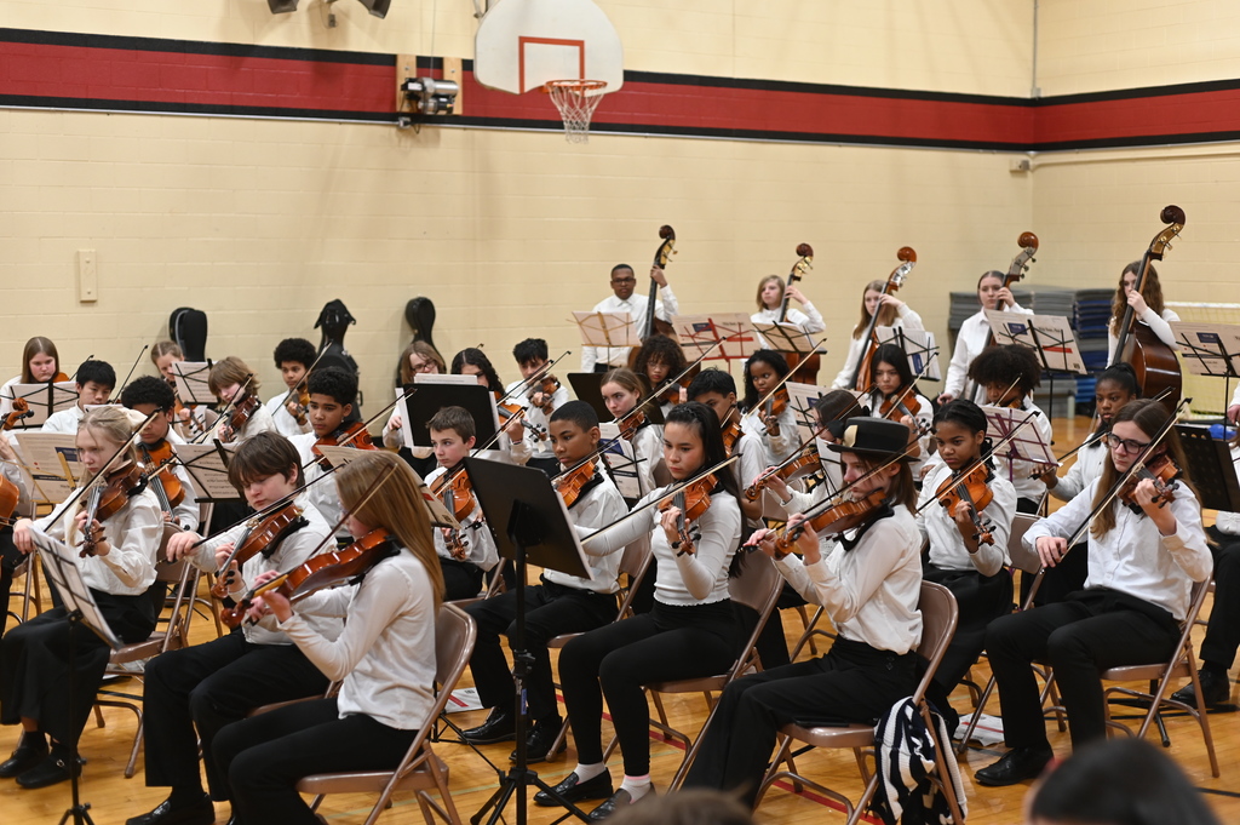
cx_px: 620
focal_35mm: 50
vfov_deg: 26.9
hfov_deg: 39.6
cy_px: 412
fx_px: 1721
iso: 900
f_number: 2.8
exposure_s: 1/125
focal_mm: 50
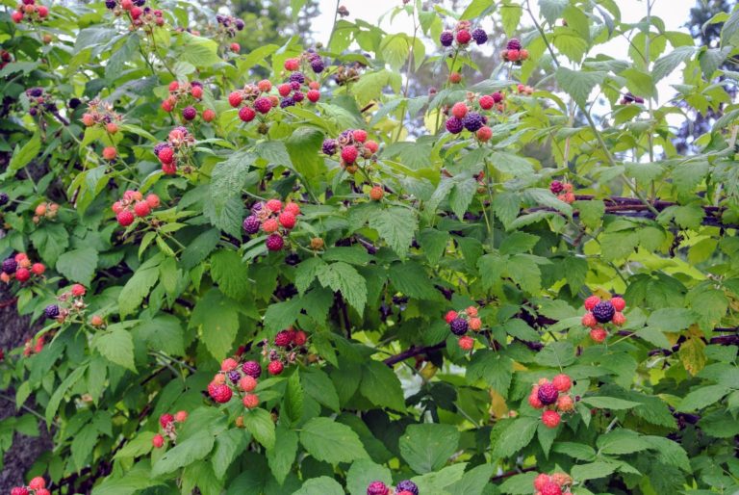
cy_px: 248
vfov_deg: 29.9
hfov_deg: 43.6
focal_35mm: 45
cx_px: 370
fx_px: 925
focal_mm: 16.9
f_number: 4.5
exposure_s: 1/125
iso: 125
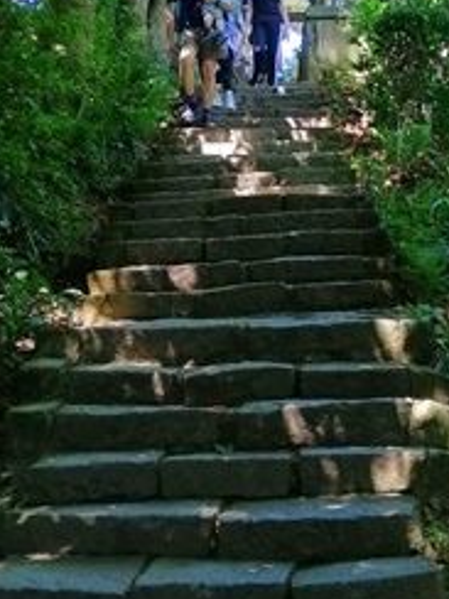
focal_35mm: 64
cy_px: 228
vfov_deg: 30.2
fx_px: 1107
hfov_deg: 22.8
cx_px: 314
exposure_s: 1/60
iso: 125
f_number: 2.2
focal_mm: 3.81
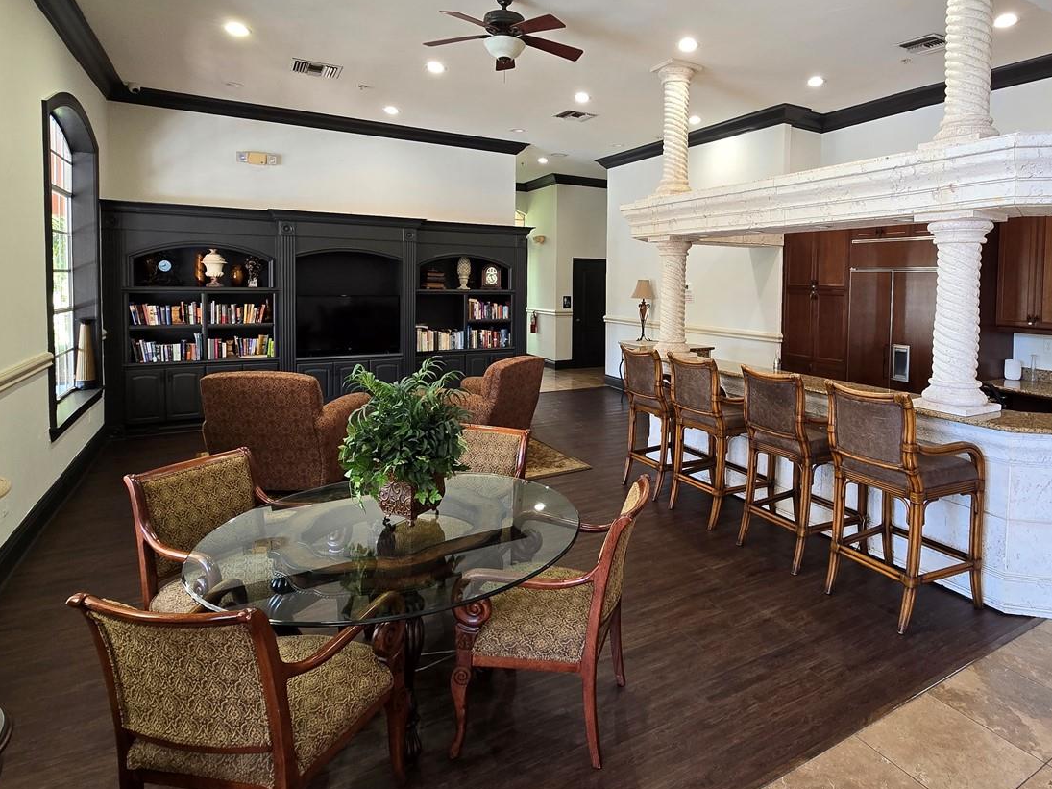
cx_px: 651
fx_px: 577
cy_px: 310
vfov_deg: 67.9
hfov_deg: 83.2
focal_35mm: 19
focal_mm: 2.2
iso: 160
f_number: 2.2
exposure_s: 1/60
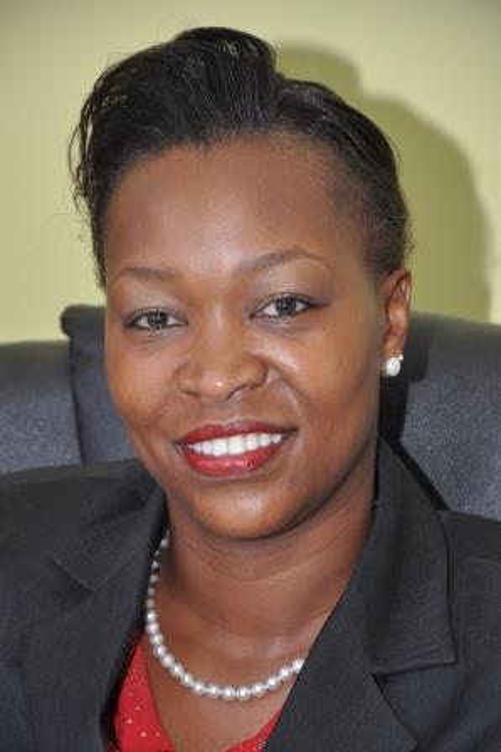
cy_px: 376
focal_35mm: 158
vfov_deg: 13.0
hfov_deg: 8.7
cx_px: 250
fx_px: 3293
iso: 200
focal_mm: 105
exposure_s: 1/80
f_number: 7.1
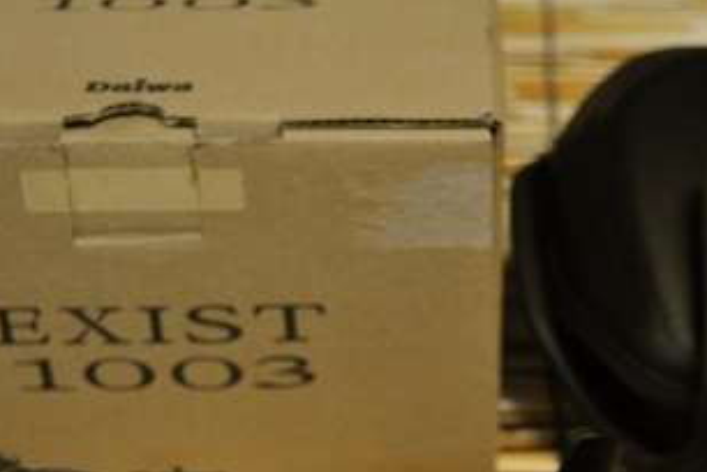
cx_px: 464
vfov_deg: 16.3
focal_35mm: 82
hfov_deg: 24.7
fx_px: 1610
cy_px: 491
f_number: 4.2
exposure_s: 1/50
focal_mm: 26
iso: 800
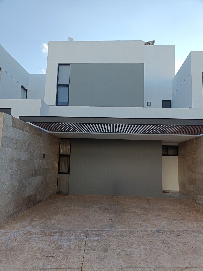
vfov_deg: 69.4
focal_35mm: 25
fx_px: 195
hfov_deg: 54.9
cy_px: 136
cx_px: 102
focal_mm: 4.7
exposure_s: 1/329
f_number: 1.7
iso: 50
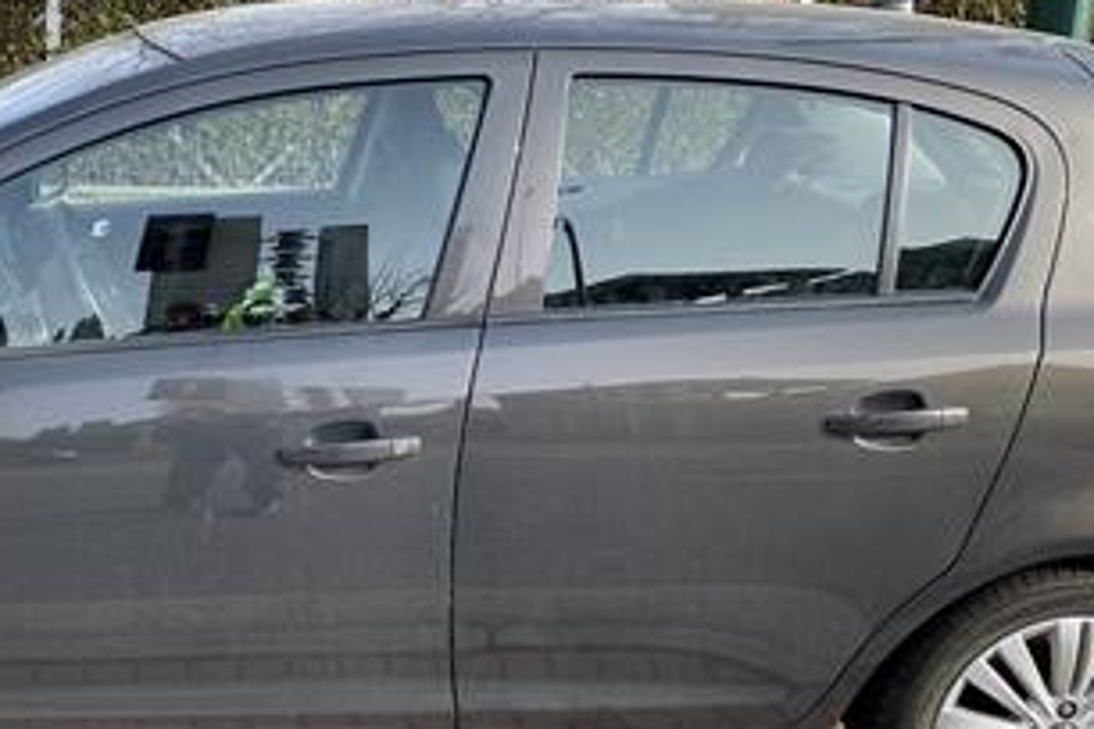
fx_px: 1610
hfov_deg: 36.4
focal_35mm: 53
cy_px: 465
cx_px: 240
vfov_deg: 25.4
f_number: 1.8
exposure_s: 1/573
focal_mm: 4.25
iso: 32
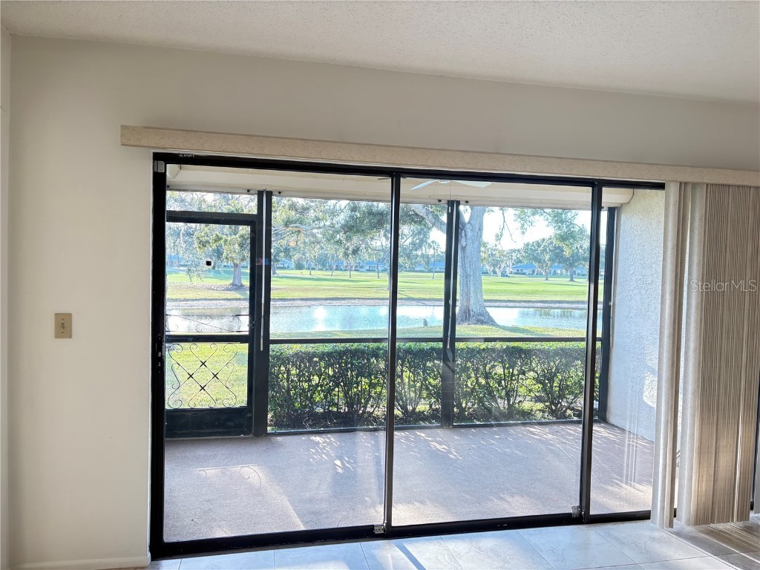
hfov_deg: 67.3
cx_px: 380
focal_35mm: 26
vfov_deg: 53.1
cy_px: 285
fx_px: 571
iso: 125
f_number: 1.6
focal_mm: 5.96
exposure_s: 1/121
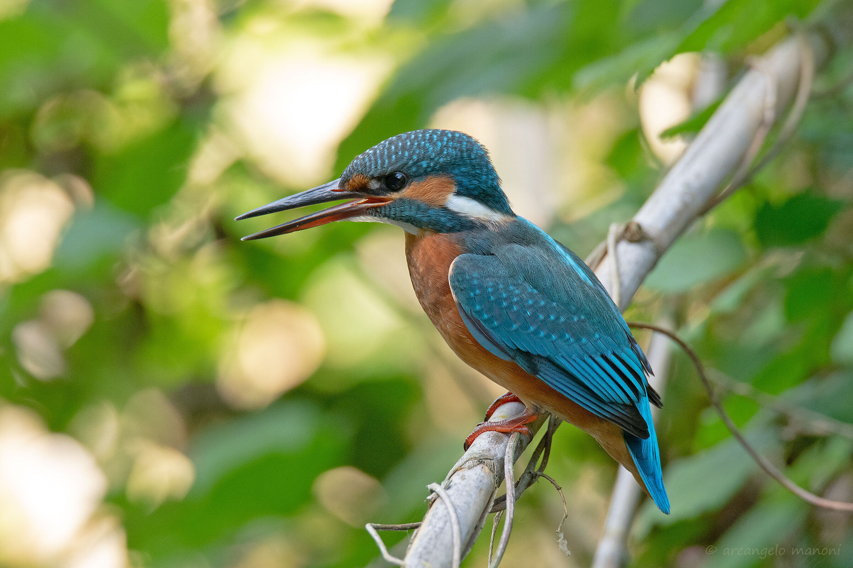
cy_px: 284
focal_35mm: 900
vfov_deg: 1.5
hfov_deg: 2.3
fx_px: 21315
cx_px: 426
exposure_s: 1/160
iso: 1400
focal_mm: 600
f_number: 8
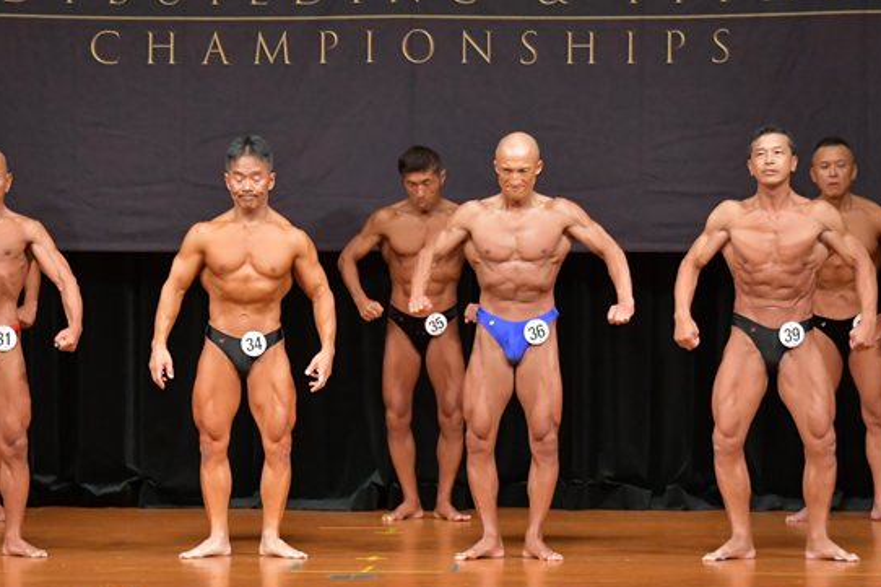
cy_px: 354
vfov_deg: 5.5
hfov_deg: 8.3
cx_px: 362
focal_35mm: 249
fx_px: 6091
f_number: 5.6
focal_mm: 116
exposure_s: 1/400
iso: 5000
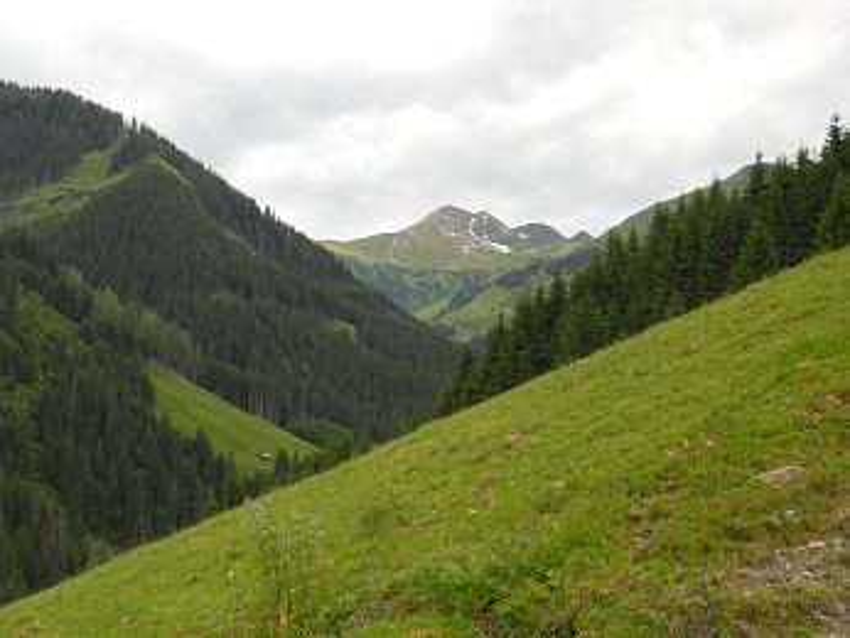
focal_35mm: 46
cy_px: 319
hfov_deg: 41.2
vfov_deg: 31.6
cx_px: 425
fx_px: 1130
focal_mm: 8.3
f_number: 3.4
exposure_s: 1/160
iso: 80
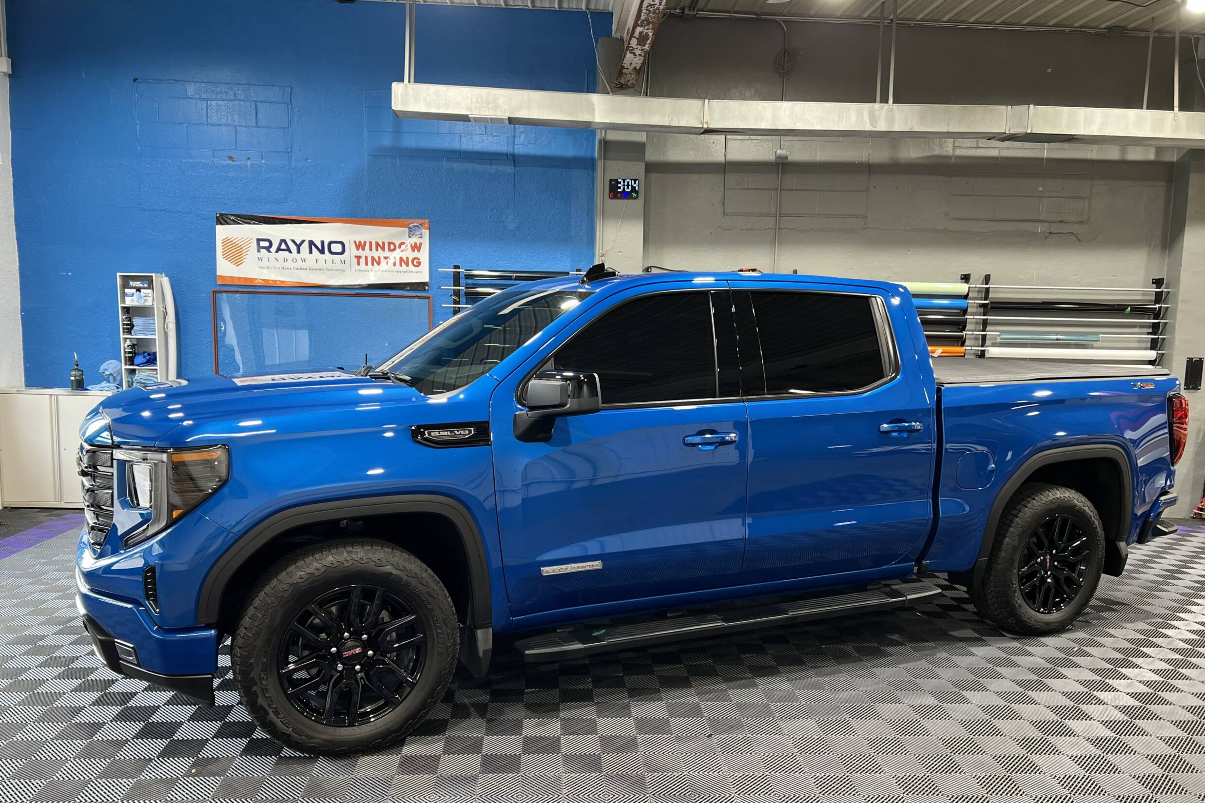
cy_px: 457
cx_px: 588
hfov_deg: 65.5
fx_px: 937
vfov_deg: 46.3
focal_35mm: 28
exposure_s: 1/120
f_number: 1.5
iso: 125
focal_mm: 5.7
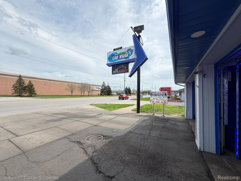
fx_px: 97
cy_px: 90
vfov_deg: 85.7
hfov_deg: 102.1
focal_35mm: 14
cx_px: 120
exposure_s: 1/770
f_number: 2.2
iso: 25
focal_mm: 2.22
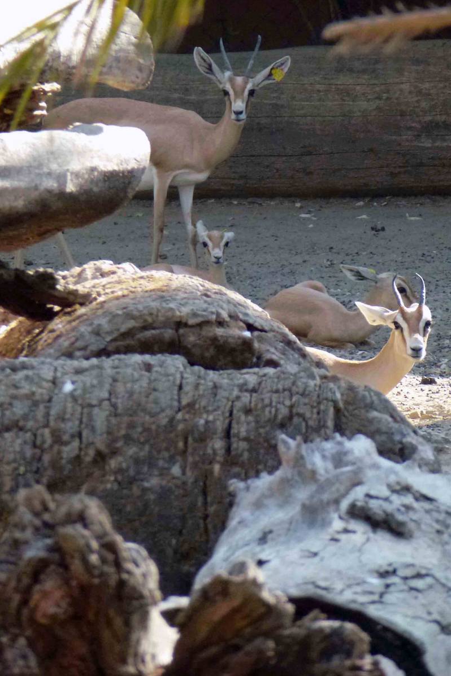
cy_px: 338
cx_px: 280
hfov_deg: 2.6
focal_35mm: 534
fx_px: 10034
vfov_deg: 3.9
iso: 400
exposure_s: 1/250
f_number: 5.9
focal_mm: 68.8
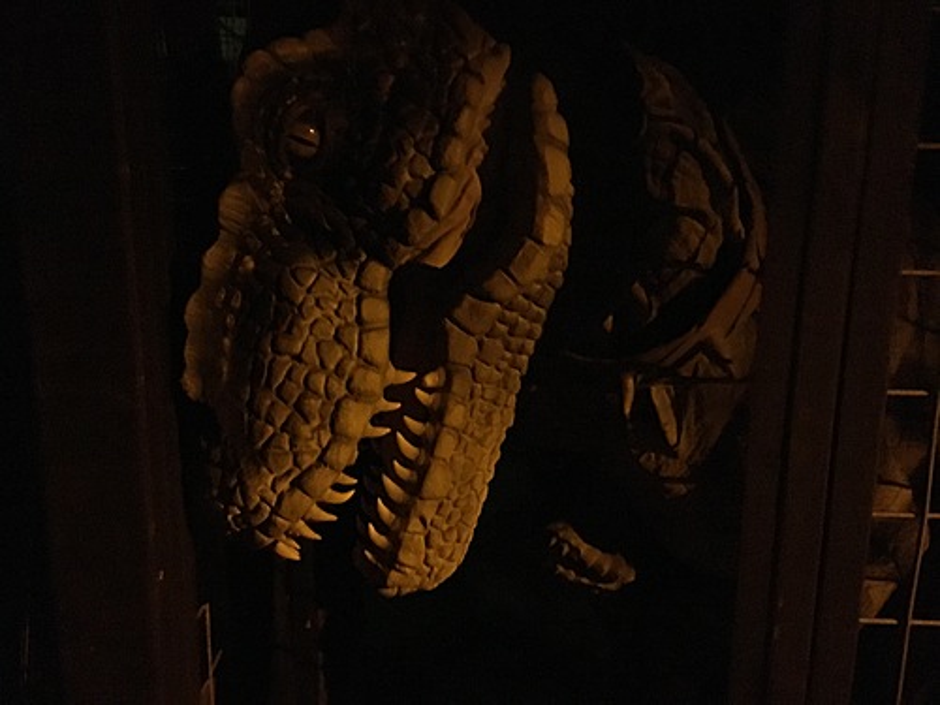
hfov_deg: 61.7
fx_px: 787
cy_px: 352
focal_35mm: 29
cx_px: 470
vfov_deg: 48.2
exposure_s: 1/15
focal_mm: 4.15
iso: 2000
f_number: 2.2
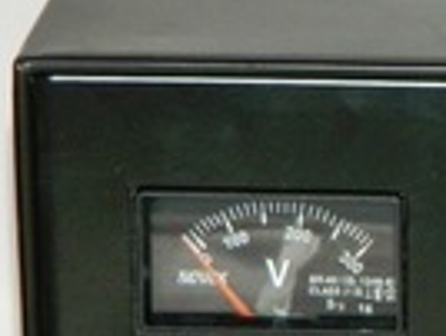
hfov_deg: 5.1
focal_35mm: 383
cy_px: 245
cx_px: 779
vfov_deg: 3.9
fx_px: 4944
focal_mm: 18.6
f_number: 4.5
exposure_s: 1/60
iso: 200
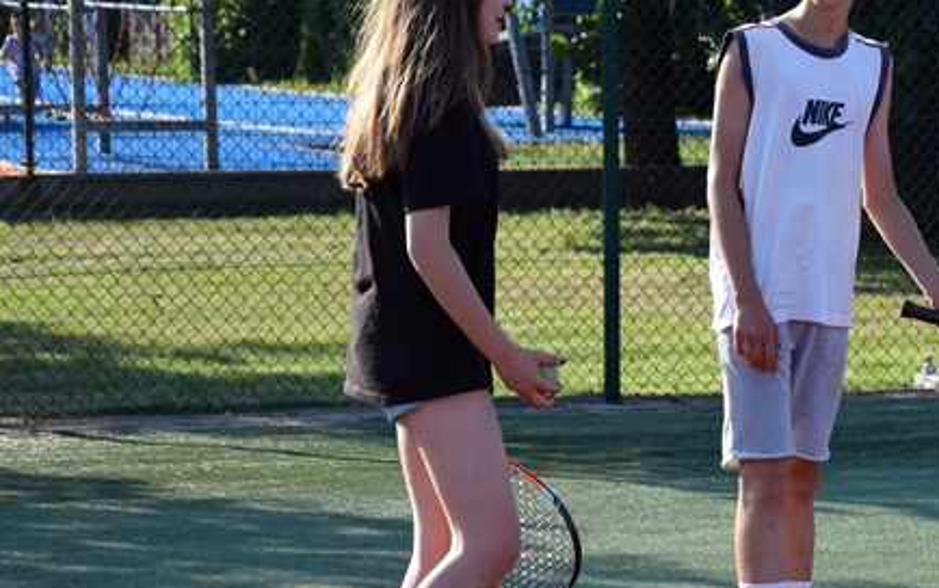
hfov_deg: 10.6
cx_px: 848
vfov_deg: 6.7
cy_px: 332
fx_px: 5045
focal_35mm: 197
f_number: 5.3
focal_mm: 70
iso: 560
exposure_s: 1/1000
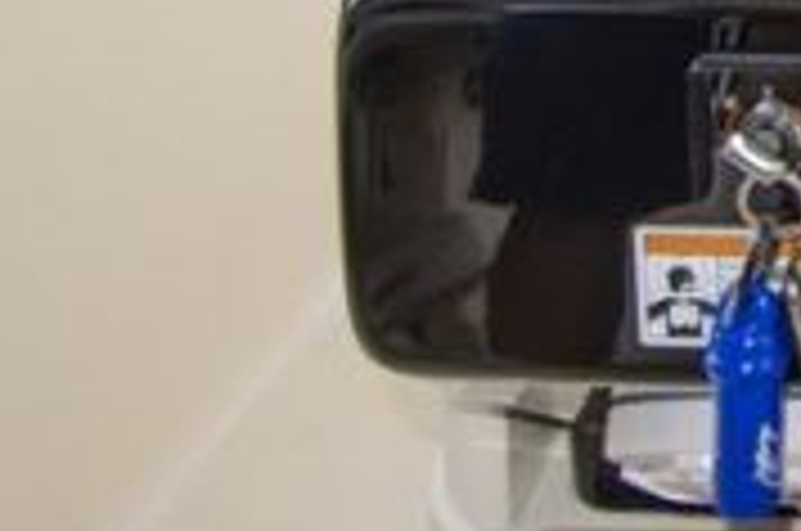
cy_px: -477
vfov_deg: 11.1
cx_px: 1521
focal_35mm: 114
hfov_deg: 15.2
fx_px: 2521
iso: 100
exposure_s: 1/250
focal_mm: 15
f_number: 4
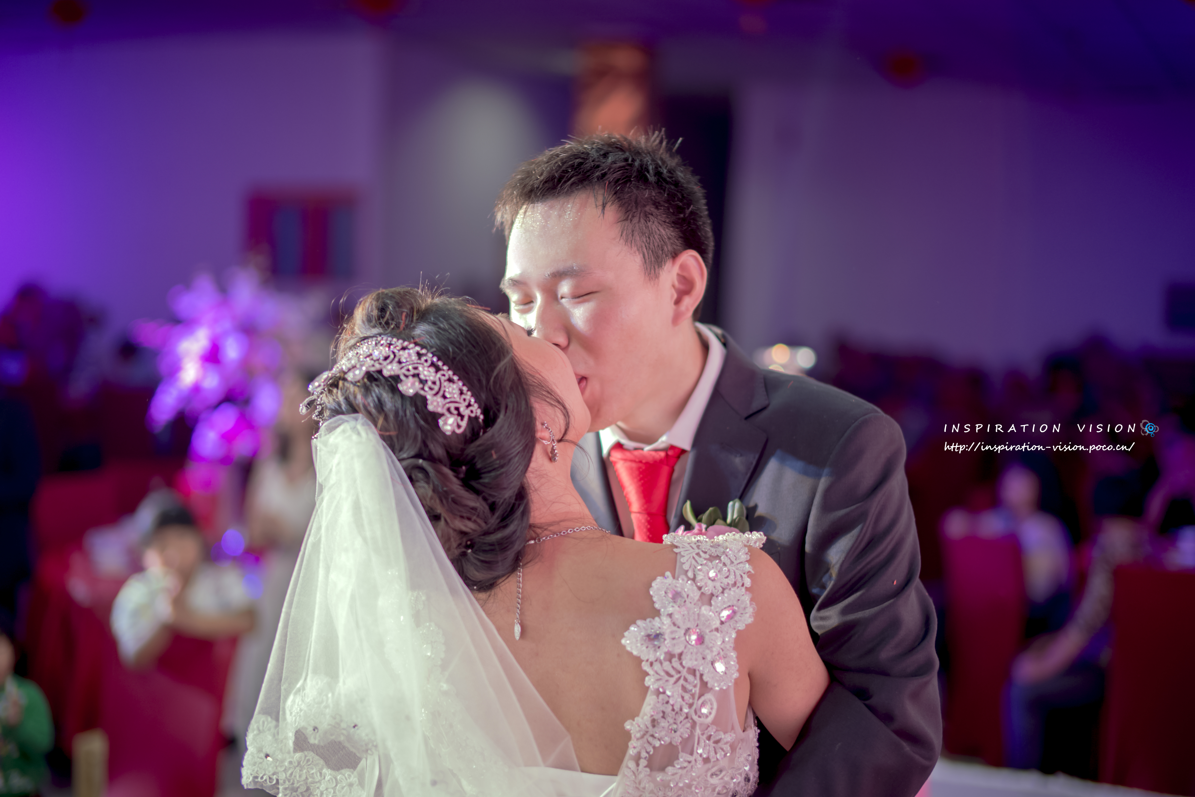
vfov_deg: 27.0
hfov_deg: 39.6
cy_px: 398
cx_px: 598
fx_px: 1660
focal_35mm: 50
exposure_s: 1/125
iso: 100
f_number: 1.4
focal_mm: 50
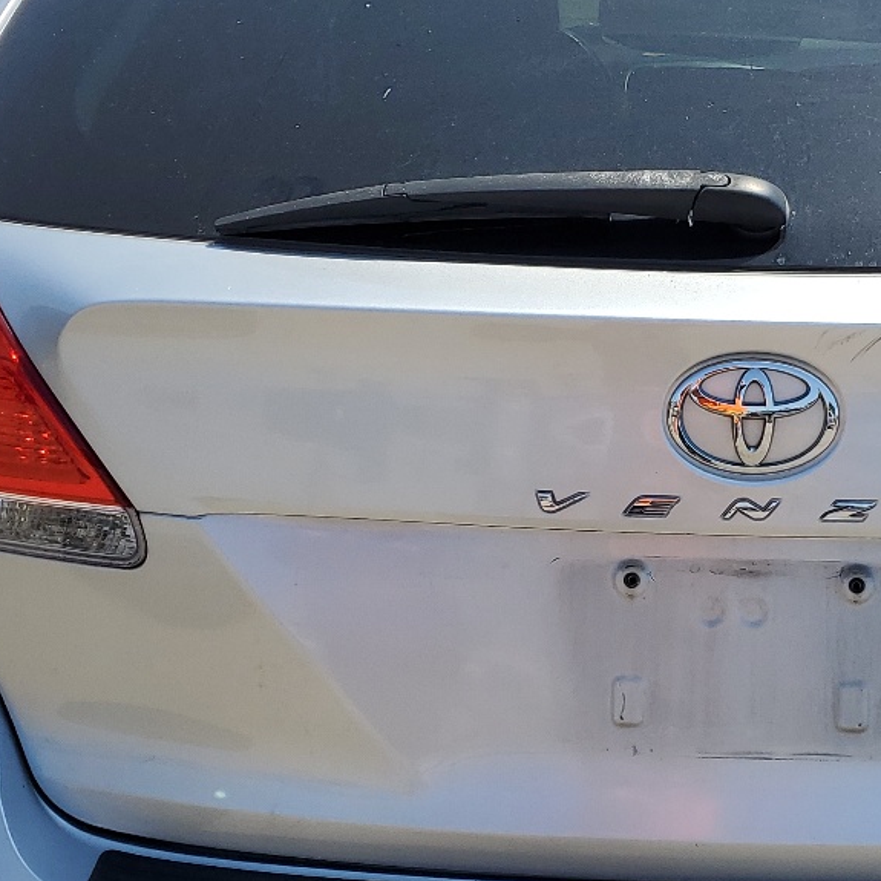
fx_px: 1843
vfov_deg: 26.9
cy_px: 493
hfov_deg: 26.4
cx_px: 714
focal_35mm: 64
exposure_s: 1/3333
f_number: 1.5
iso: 50
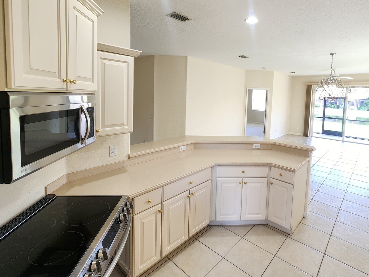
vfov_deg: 73.9
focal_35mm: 17
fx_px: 181
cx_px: 208
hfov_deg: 90.5
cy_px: 111
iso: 100
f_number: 2.2
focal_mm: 2.2
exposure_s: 1/60
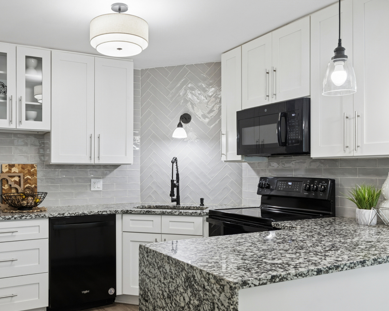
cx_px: 151
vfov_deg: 43.3
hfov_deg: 52.4
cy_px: 165
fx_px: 391
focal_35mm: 34
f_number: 8
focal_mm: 22
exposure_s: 1/30
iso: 250
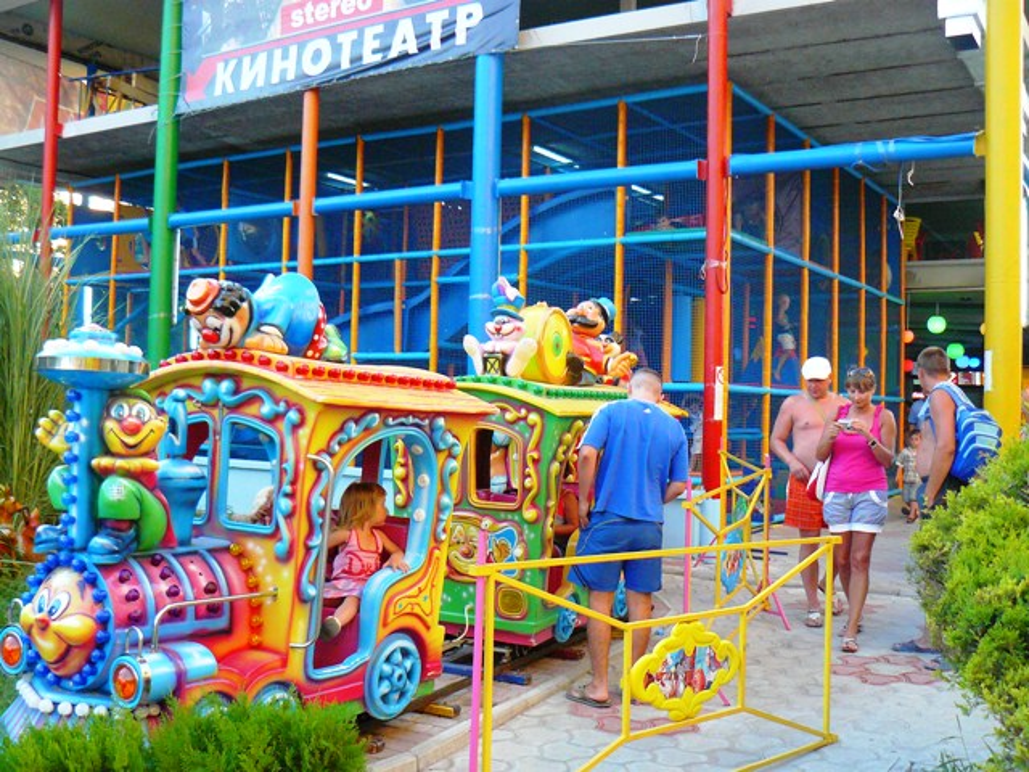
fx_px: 1070
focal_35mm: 36
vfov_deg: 39.7
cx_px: 514
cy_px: 386
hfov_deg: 51.4
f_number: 2.8
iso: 320
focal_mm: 6
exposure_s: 1/125
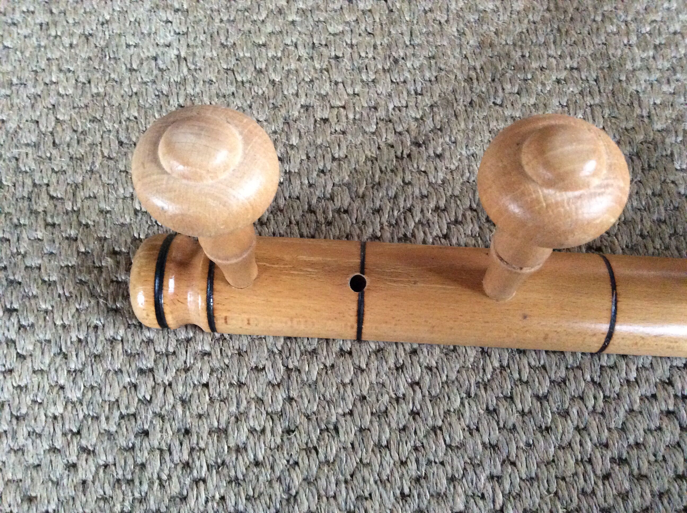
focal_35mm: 32
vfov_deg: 44.1
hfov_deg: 56.9
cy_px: 256
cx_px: 344
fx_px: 634
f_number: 2.4
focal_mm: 3.3
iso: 400
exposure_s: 1/17
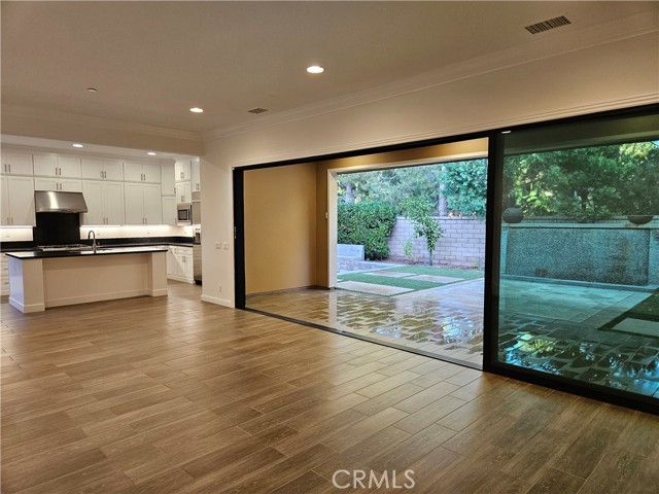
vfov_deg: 58.9
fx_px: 438
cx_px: 330
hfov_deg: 73.9
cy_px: 247
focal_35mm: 23
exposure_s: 1/120
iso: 250
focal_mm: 5.4
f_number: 1.8
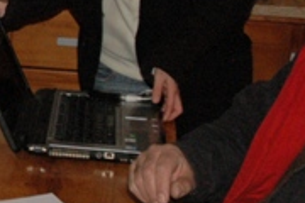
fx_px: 1017
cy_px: 80
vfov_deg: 11.4
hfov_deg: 15.9
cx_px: -125
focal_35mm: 120
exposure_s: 1/60
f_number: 4.5
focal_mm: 18
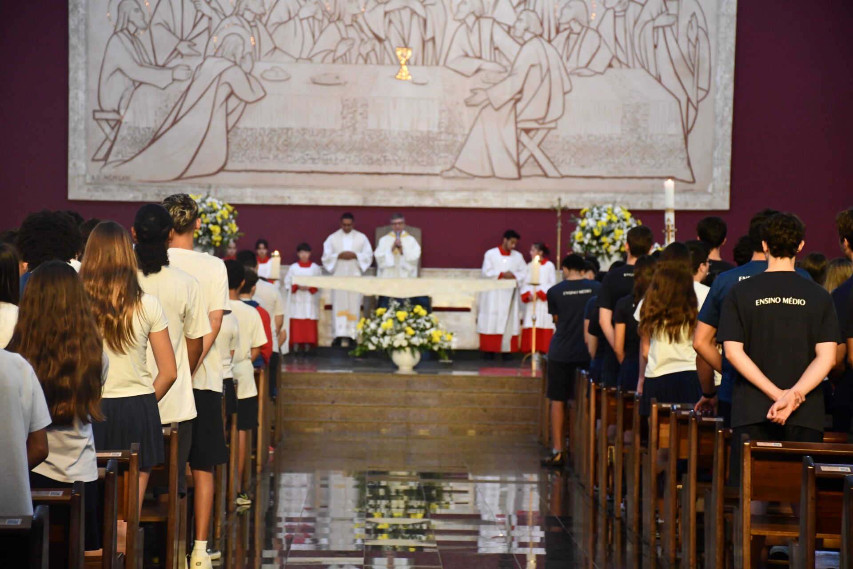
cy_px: 284
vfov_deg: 10.8
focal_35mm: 127
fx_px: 3009
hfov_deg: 16.1
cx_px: 426
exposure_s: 1/160
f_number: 5.3
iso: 3200
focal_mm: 85
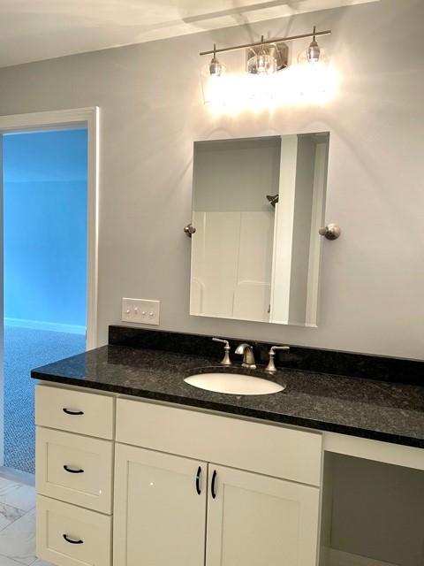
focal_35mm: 26
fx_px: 425
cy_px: 283
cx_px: 212
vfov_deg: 67.3
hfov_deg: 53.1
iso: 100
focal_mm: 4.2
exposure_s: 1/60
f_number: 1.6
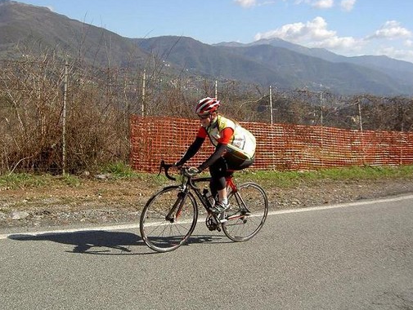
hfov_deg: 50.0
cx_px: 192
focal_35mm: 37
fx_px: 442
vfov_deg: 38.7
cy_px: 164
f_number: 2.8
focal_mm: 5.6
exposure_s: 1/800
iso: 50
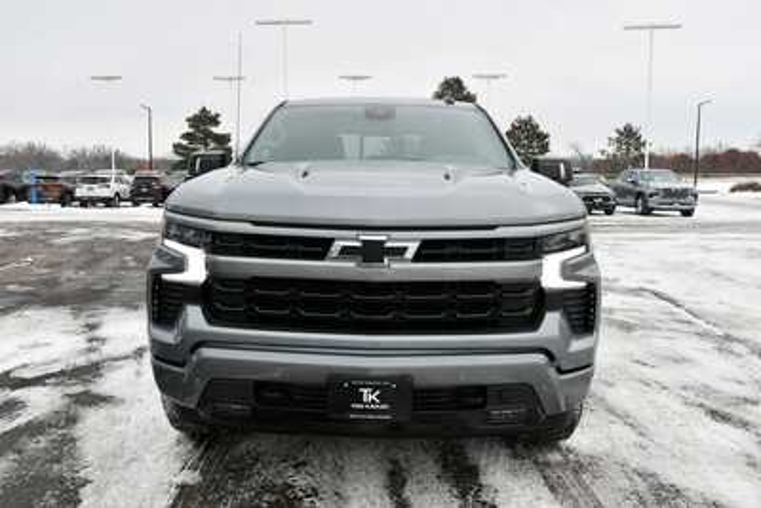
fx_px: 634
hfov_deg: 61.9
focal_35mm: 30
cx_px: 380
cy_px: 254
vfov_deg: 43.6
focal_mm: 20
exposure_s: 1/250
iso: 140
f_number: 8
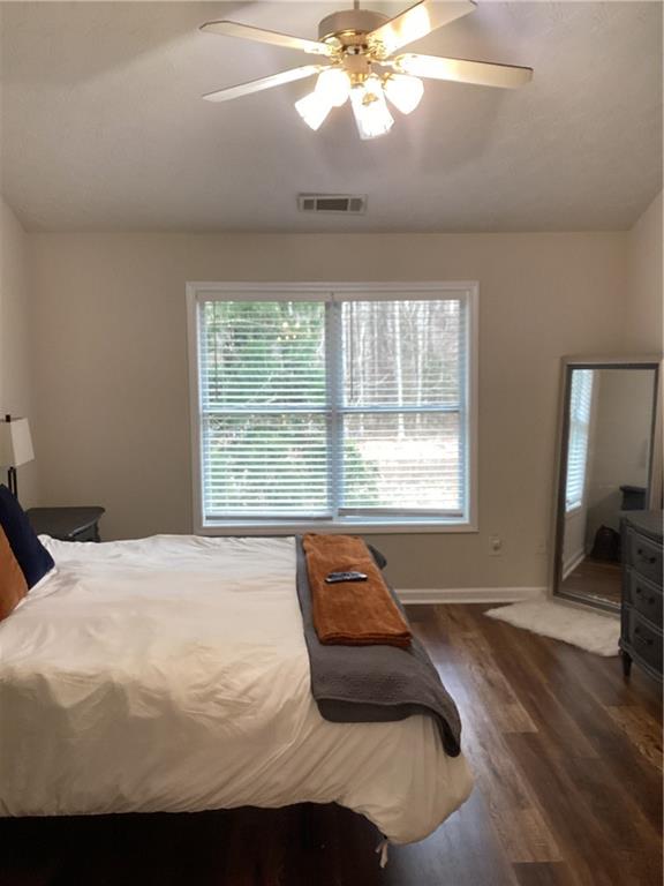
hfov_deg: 45.4
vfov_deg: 58.4
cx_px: 332
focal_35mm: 31
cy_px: 443
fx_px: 793
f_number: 2.4
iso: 80
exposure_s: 1/60
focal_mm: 3.3
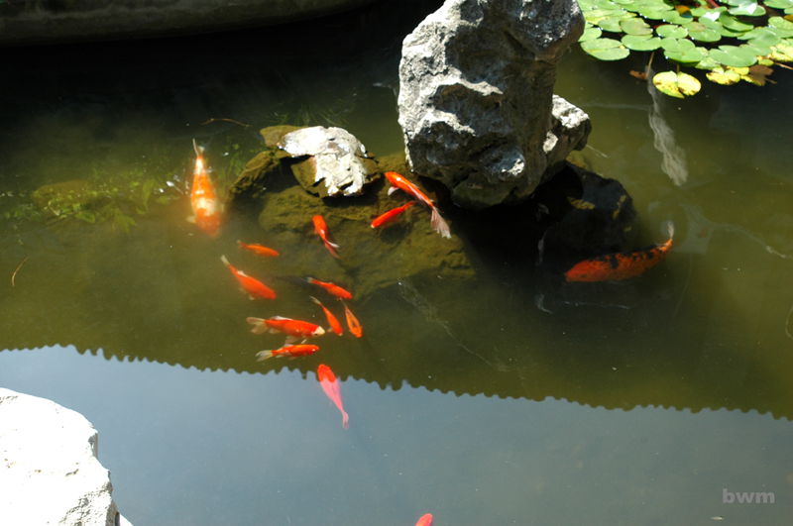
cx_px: 396
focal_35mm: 46
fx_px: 1023
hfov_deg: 42.4
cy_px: 263
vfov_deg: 28.9
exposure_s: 1/100
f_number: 9
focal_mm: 31
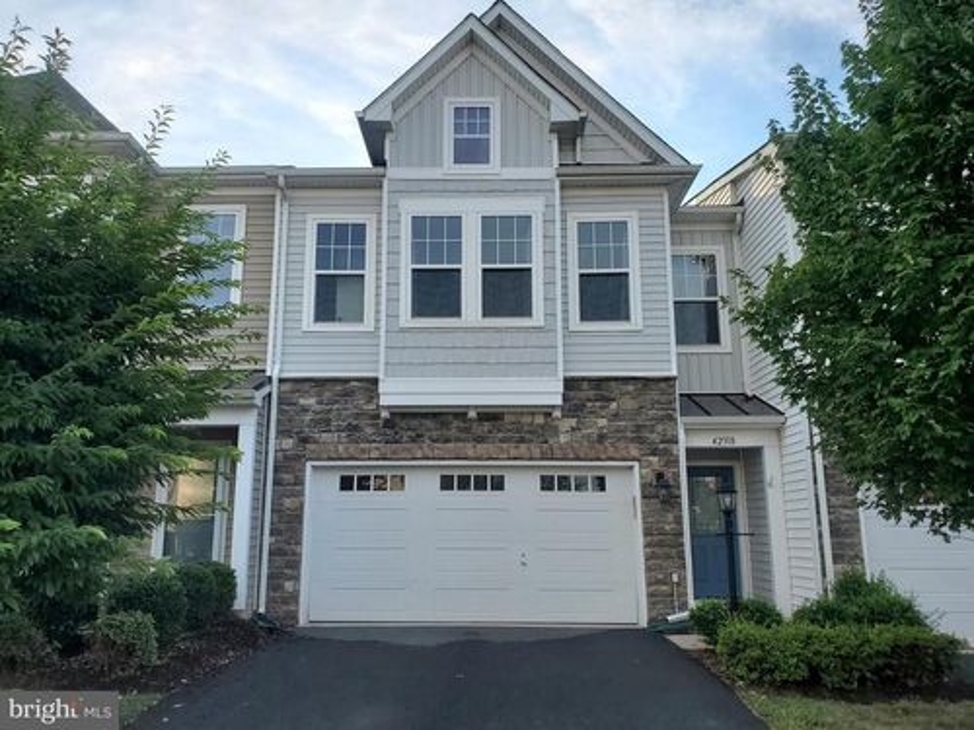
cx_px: 487
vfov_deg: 53.1
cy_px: 365
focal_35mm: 26
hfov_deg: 67.3
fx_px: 732
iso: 50
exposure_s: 1/909
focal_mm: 4.3
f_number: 2.4
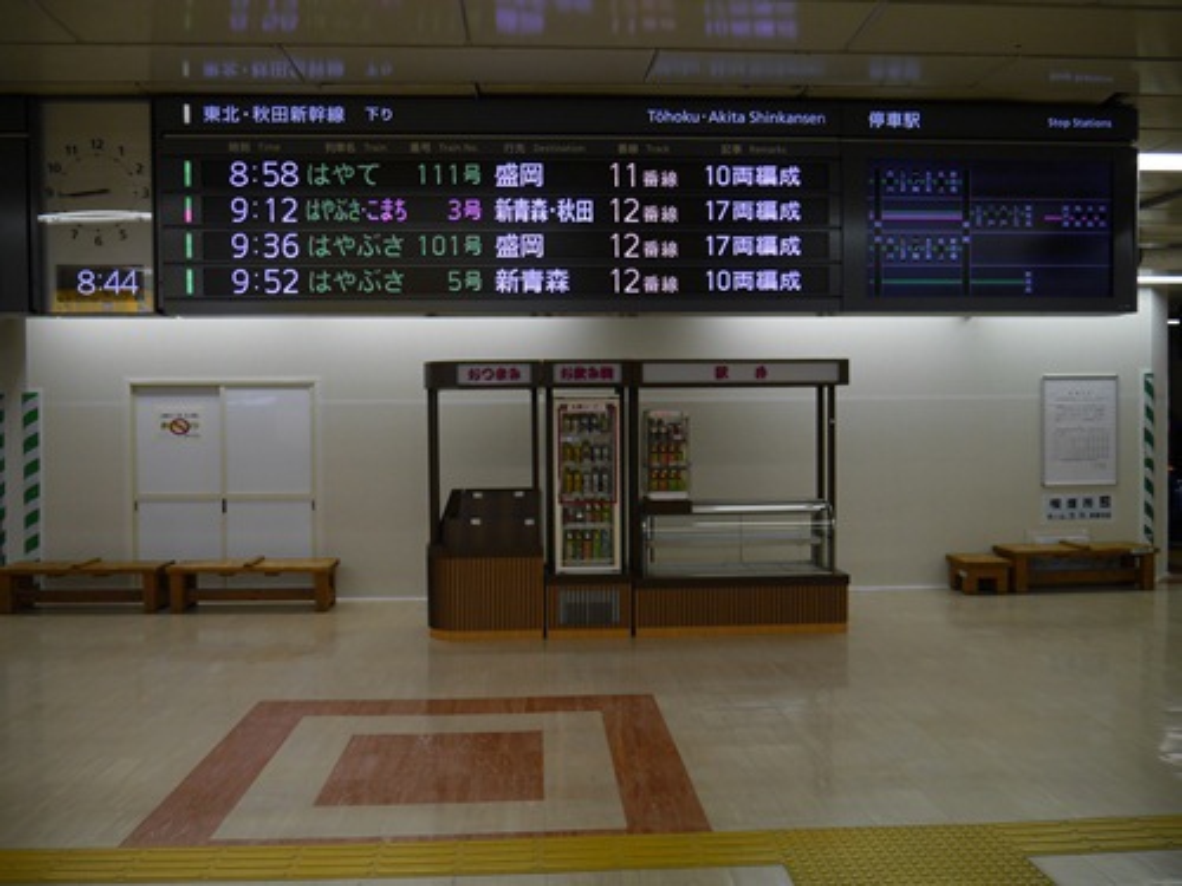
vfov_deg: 46.8
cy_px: 443
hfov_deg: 60.0
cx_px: 591
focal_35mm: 30
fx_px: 1024
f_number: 3.6
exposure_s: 1/80
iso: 160
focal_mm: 15
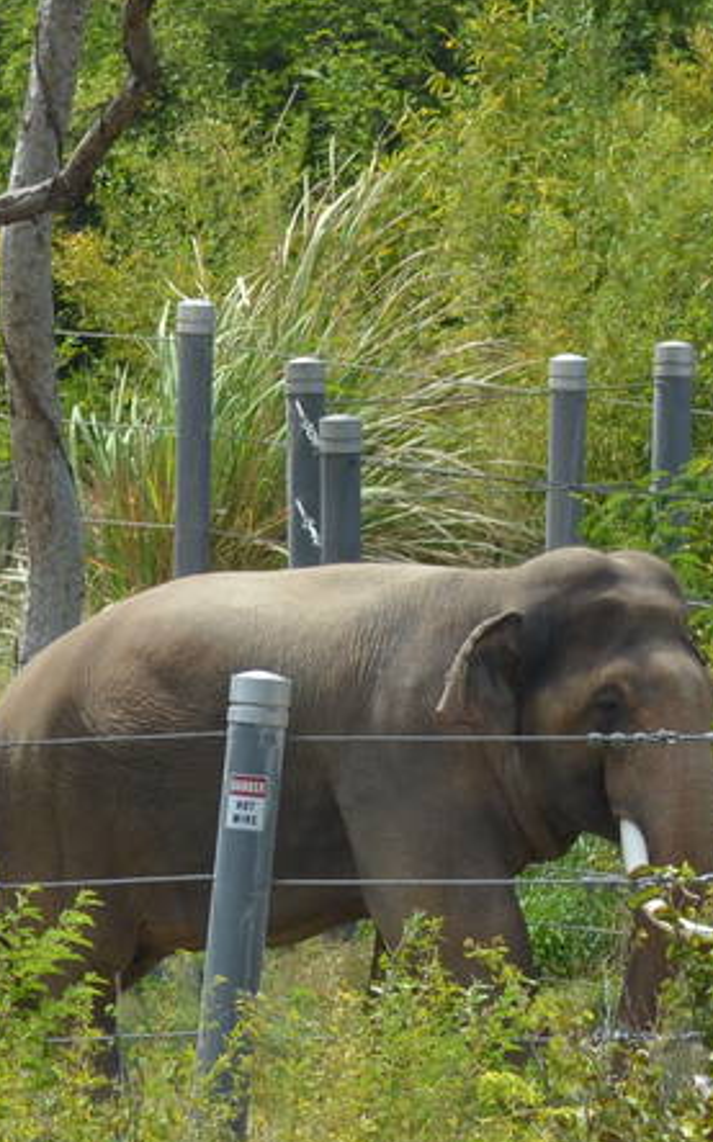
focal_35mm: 539
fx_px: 16780
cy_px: 610
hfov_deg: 2.4
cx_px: 257
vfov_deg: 3.9
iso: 200
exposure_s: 1/640
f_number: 6.3
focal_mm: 98
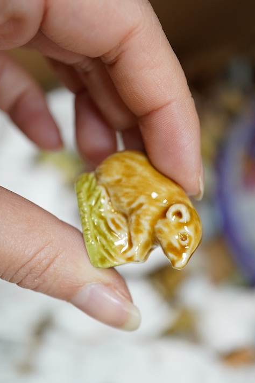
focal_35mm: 57
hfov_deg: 23.7
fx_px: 606
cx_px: 157
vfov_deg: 35.1
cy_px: 191
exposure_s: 1/125
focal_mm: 30
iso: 1250
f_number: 3.5
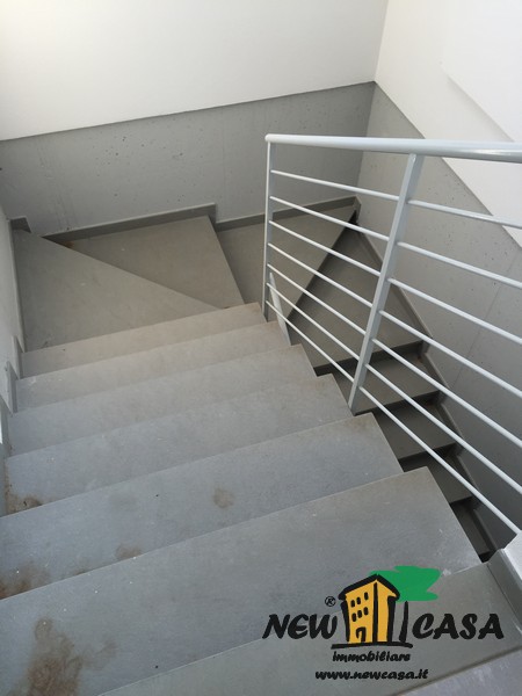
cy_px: 348
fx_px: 583
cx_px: 261
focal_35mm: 29
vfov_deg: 61.7
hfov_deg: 48.2
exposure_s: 1/353
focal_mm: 4.15
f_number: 2.2
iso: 32
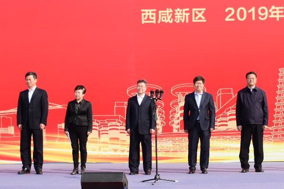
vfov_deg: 14.3
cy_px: 102
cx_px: 205
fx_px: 753
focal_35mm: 95
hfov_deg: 21.2
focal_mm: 23
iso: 200
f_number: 3.8
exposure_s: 1/1250
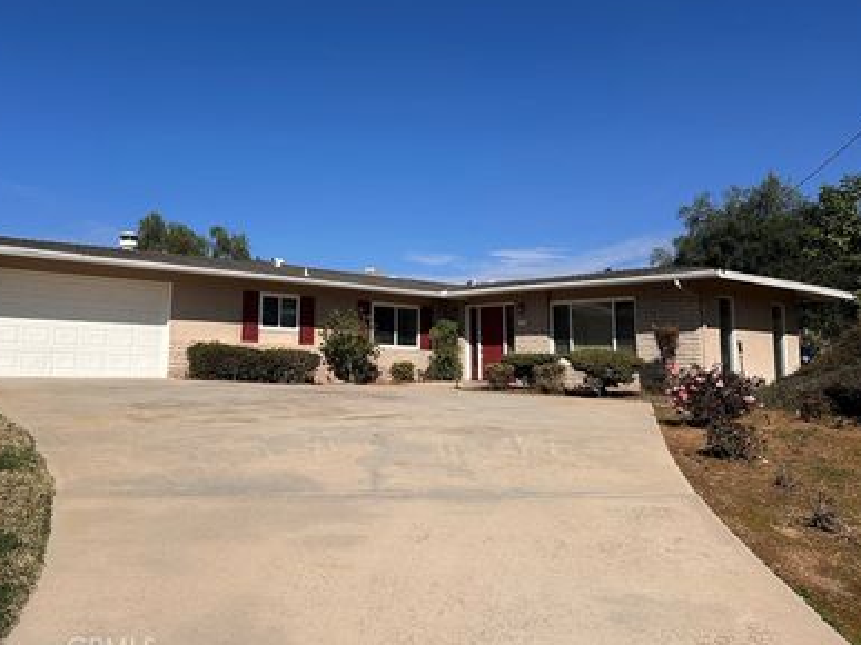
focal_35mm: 31
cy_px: 246
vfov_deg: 45.1
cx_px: 345
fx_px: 771
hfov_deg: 57.9
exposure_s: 1/8929
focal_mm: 6.86
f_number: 1.78
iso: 80
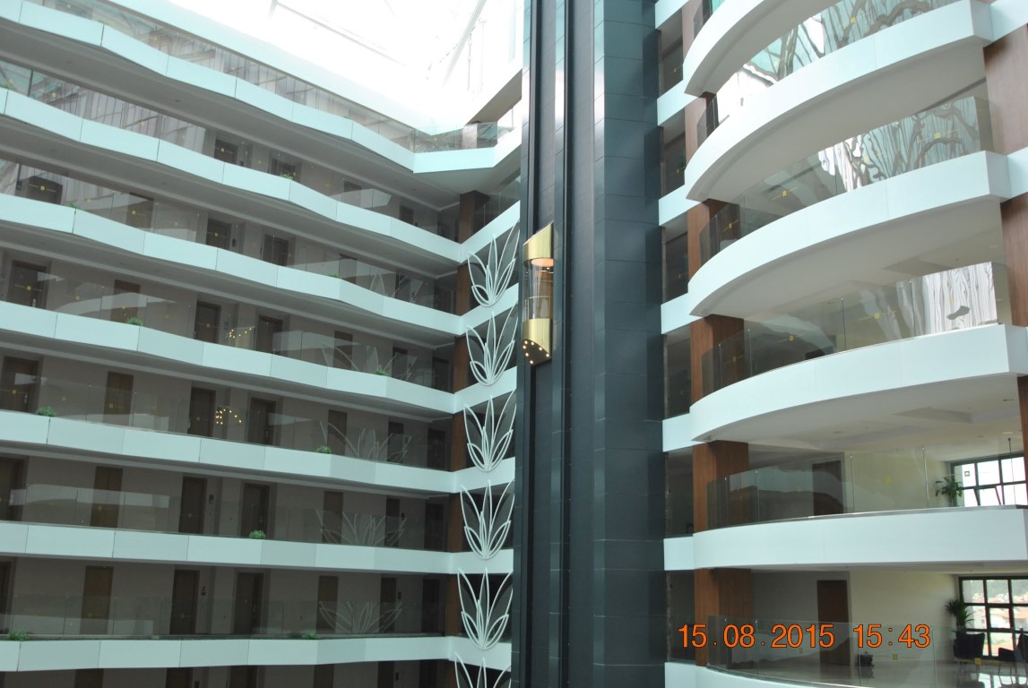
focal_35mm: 36
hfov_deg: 53.1
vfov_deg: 37.0
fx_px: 1029
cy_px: 344
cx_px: 514
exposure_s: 1/100
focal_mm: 24
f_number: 4.5
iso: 200
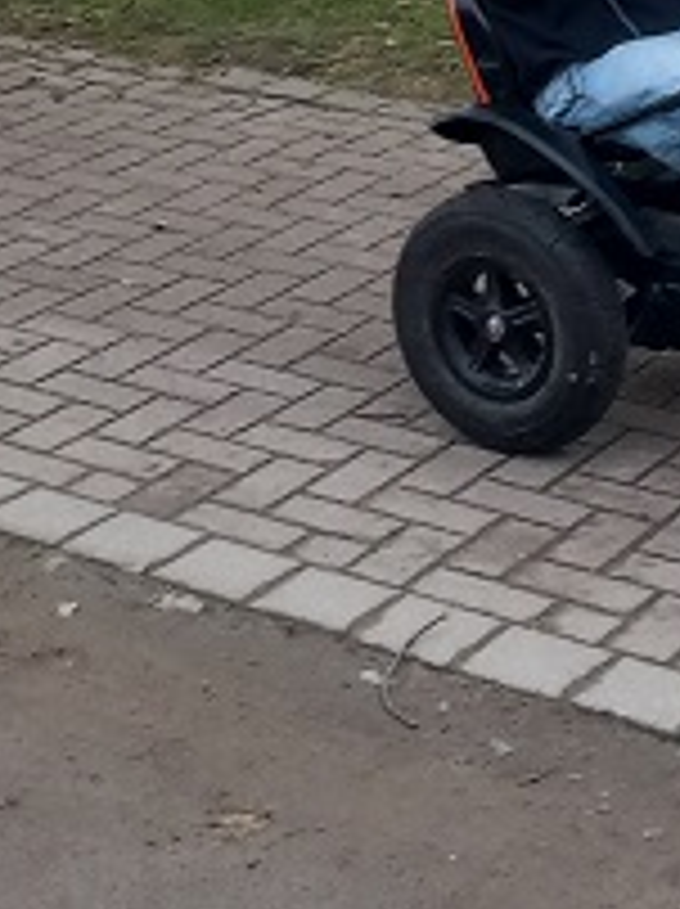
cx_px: 221
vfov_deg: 17.0
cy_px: -369
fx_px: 2809
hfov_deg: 13.8
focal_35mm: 107
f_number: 1.8
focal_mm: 4
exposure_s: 1/50
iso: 64
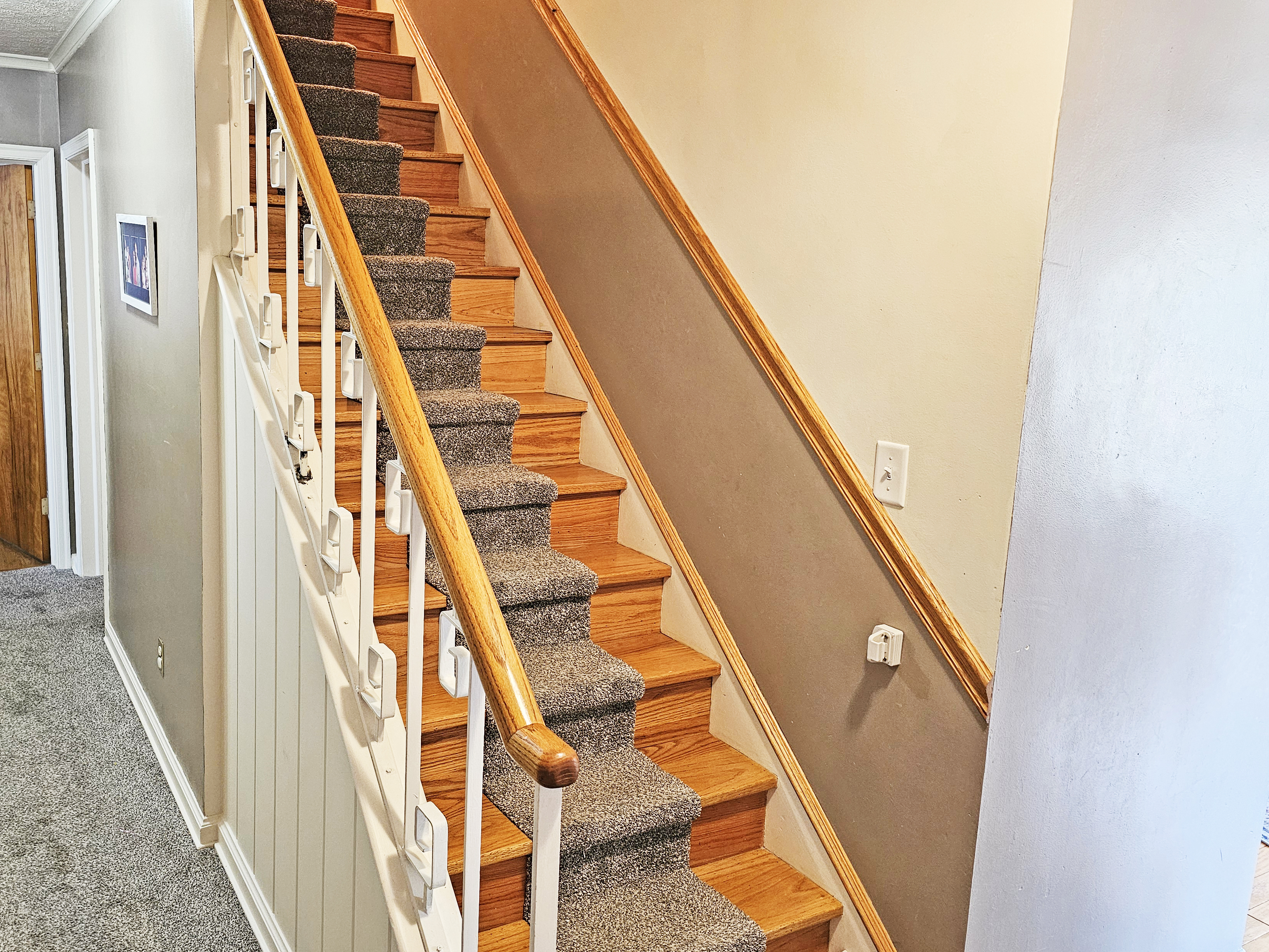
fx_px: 1026
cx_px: 505
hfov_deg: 62.9
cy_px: 450
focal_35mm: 28
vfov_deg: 49.7
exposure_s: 1/60
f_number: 1.7
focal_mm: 6.3
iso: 640
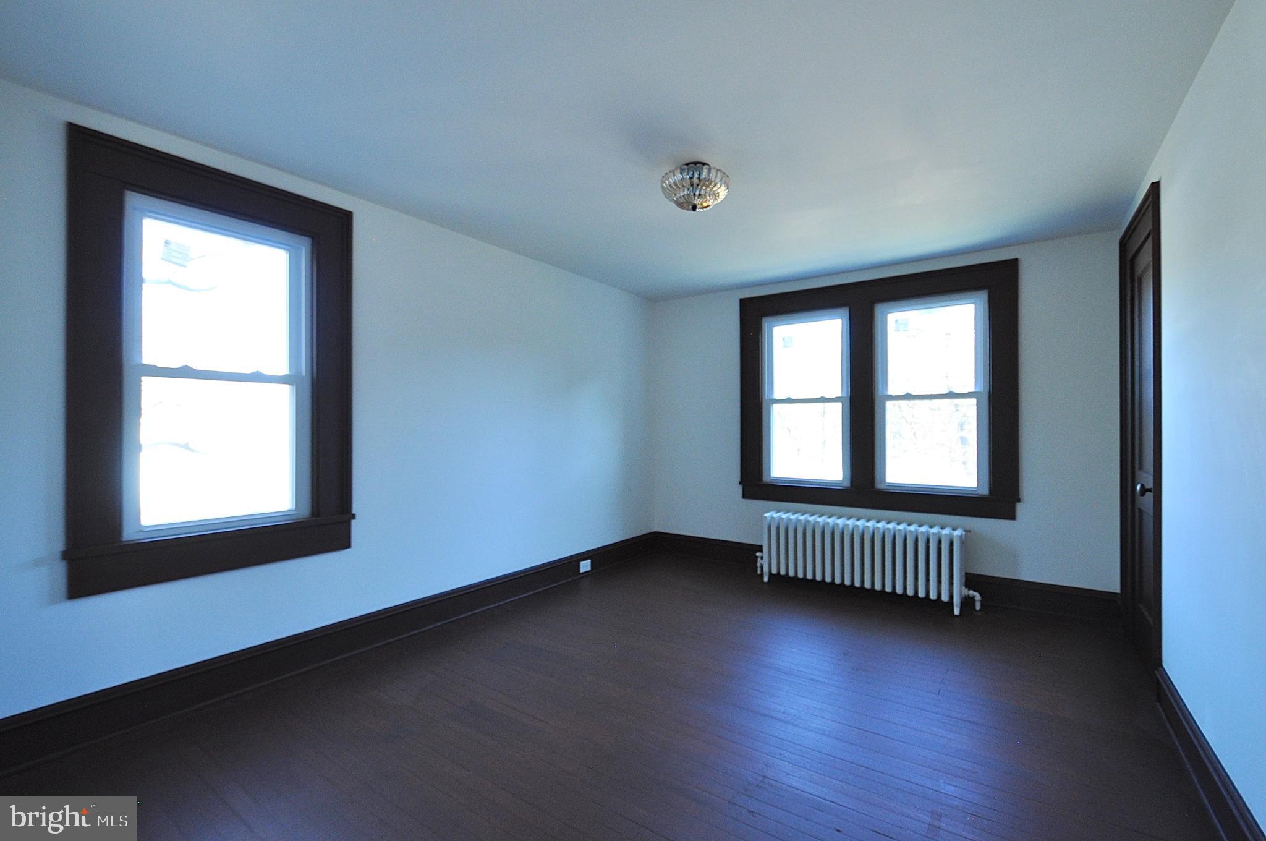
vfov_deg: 77.2
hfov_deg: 100.5
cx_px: 633
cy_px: 420
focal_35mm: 15
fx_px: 527
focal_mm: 10
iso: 720
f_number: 4
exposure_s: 1/60
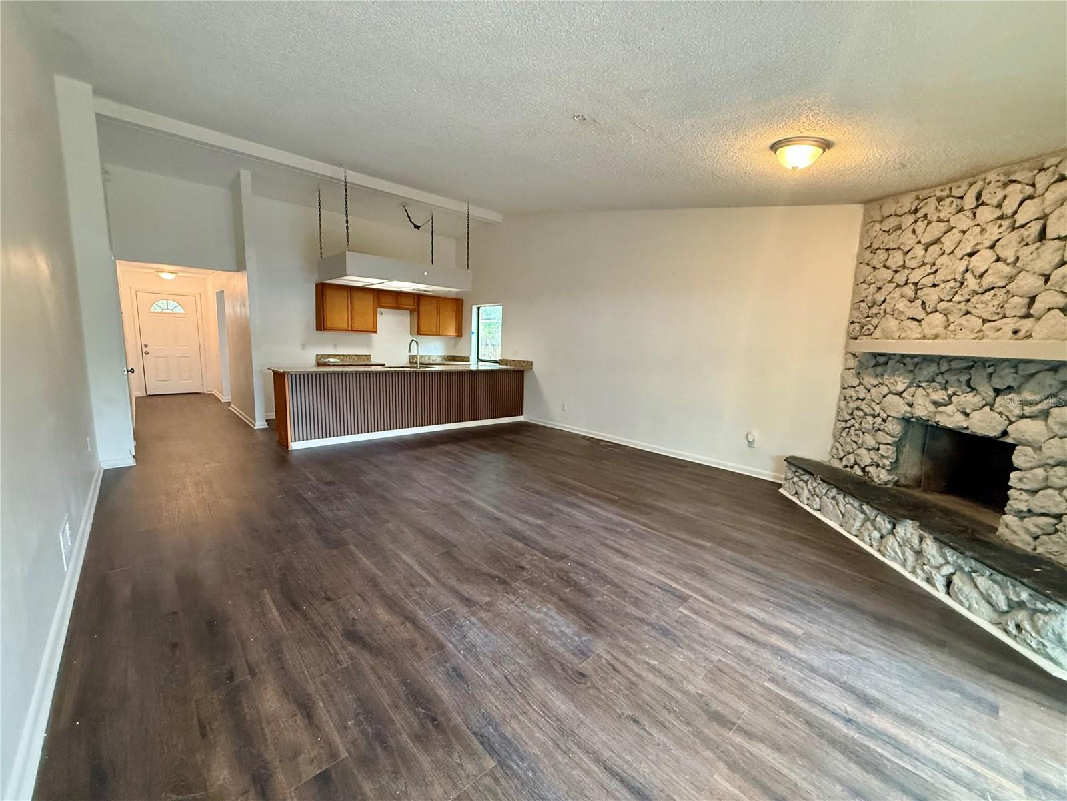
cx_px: 534
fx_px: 432
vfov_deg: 85.7
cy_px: 400
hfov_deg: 102.1
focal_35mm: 14
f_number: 2.2
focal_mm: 2.22
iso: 400
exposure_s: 1/64
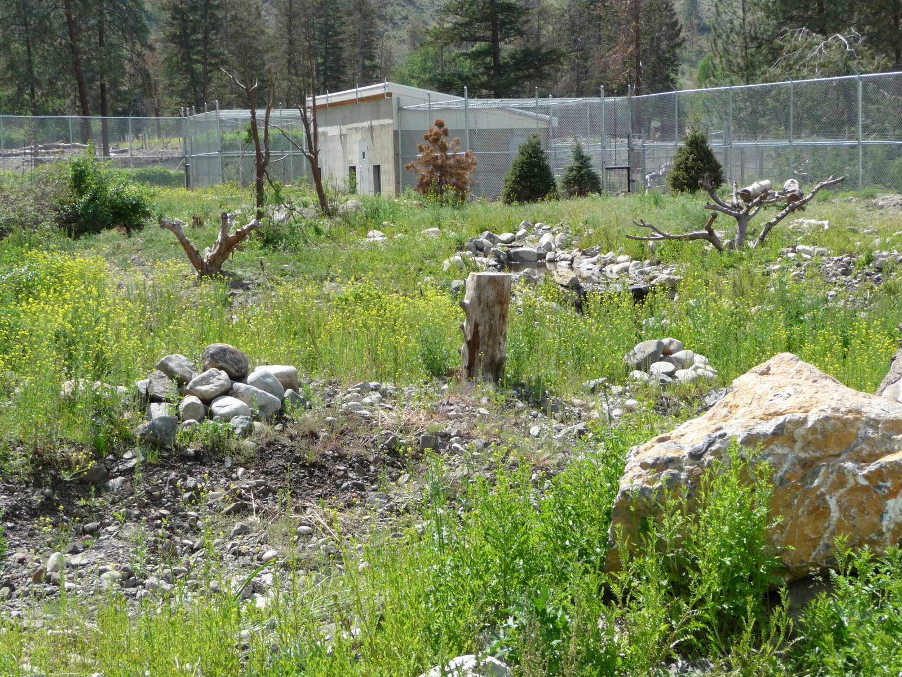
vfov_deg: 21.9
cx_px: 451
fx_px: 1746
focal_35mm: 67
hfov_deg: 29.0
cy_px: 338
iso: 125
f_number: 4.5
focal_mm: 11.3
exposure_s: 1/500
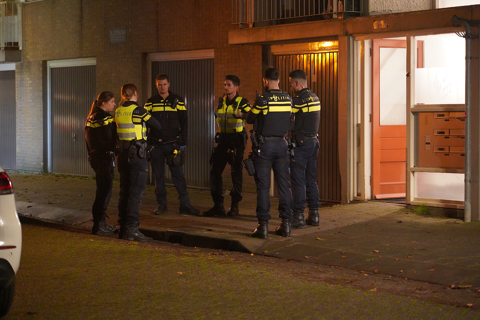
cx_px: 240
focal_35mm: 105
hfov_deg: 19.5
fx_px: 1400
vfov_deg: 13.0
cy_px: 160
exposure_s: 1/20
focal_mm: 105
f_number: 4
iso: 12800
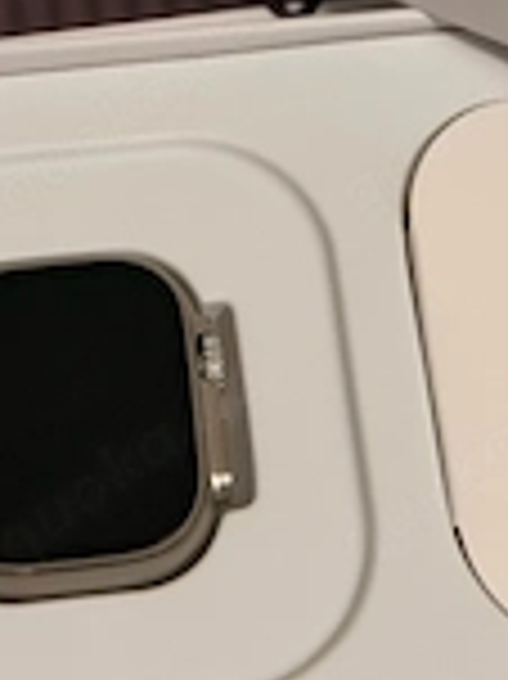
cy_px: -189
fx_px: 2489
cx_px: 225
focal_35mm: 127
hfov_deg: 11.7
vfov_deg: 14.9
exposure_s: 1/50
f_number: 1.78
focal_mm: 6.76
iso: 125
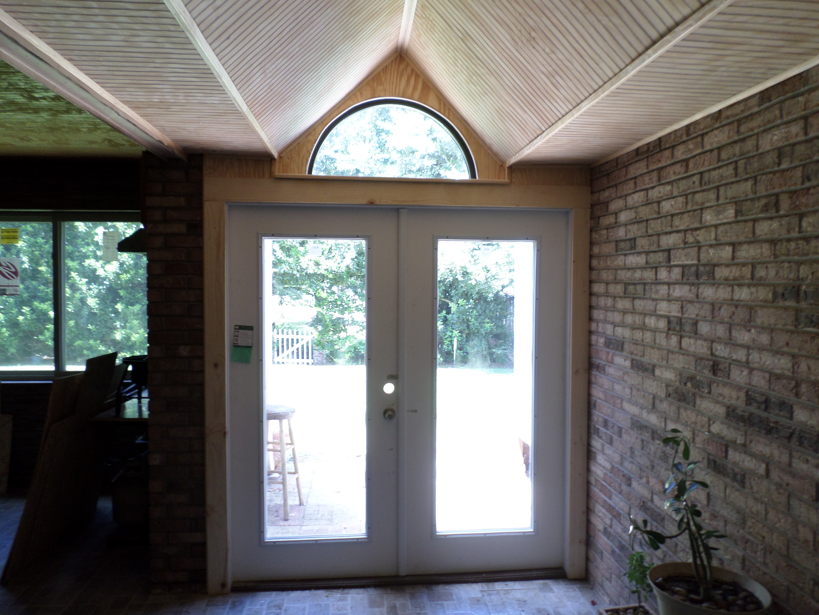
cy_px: 308
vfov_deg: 54.9
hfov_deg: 69.4
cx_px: 410
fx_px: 591
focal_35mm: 25
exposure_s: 1/30
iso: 80
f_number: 2.5
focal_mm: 4.5
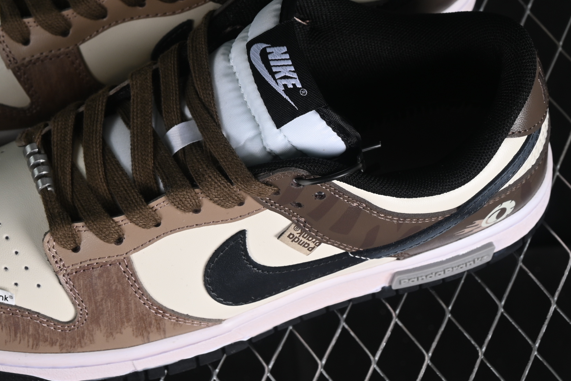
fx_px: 1999
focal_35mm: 126
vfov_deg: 10.9
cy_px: 89
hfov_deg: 16.2
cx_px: 201
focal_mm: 50
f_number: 7.1
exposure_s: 1/60
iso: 160
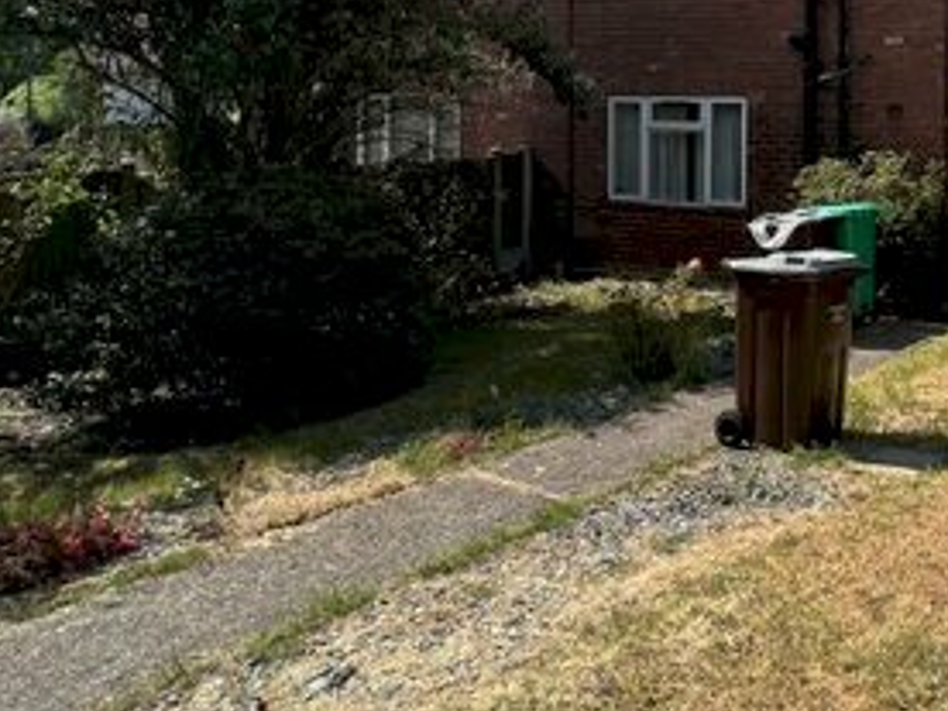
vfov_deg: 39.9
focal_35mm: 33
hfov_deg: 45.3
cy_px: 77
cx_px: 979
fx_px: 904
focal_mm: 1.57
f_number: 1.8
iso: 32
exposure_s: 1/995
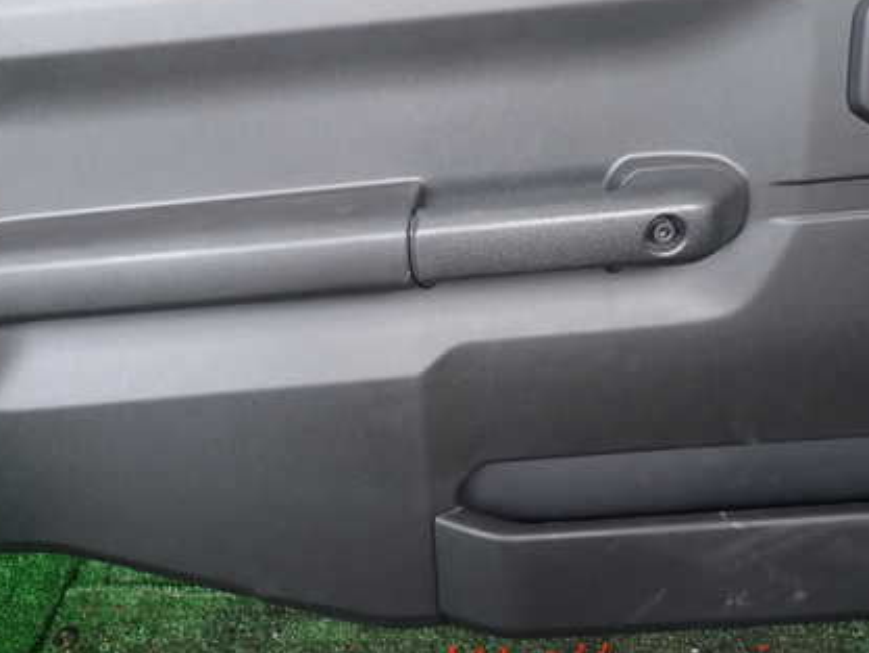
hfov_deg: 50.5
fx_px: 904
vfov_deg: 39.3
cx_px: 294
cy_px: 223
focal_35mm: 36
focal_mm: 4.5
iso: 125
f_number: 2
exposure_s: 1/60
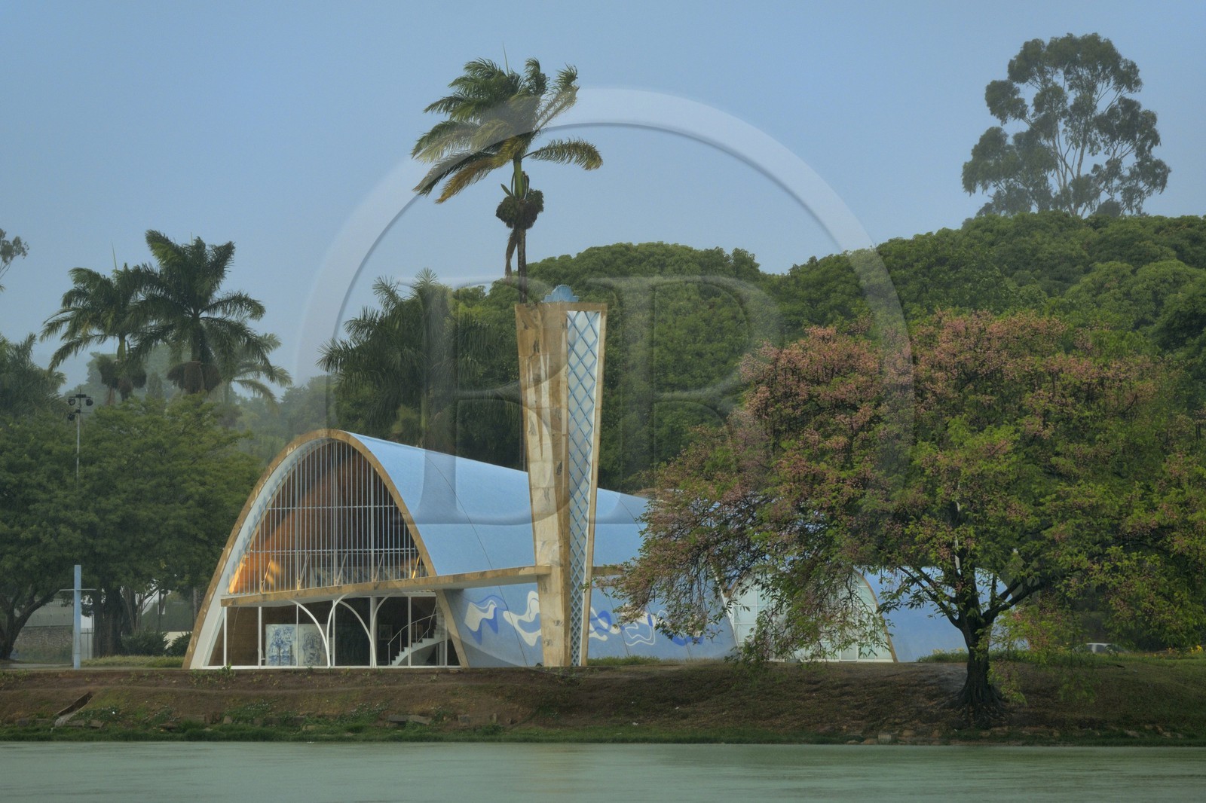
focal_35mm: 225
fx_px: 7535
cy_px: 402
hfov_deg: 9.2
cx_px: 603
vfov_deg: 6.1
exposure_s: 1/50
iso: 100
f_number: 2.8
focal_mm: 150
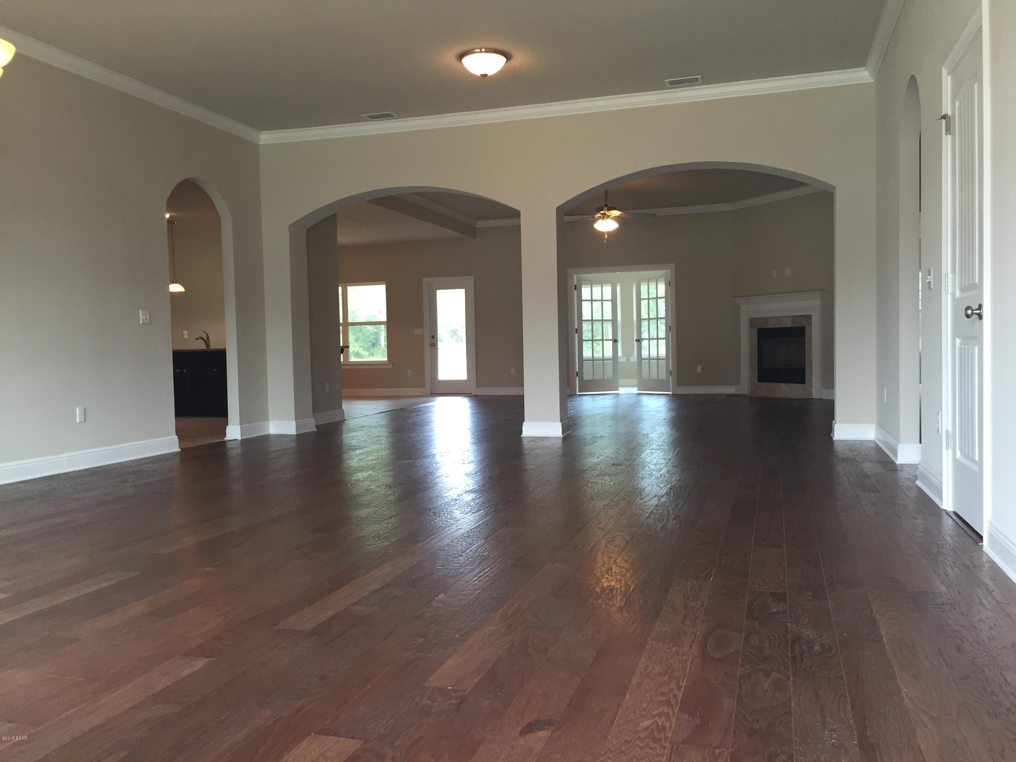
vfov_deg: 48.2
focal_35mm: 29
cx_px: 508
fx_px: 851
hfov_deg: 61.7
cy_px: 381
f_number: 2.2
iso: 40
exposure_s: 1/30
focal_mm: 4.15
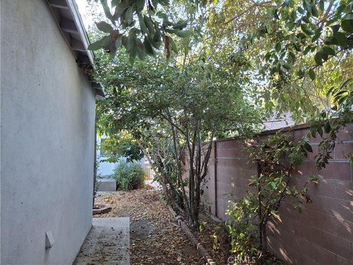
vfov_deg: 54.8
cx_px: 176
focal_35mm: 25
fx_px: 255
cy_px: 132
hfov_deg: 69.4
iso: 64
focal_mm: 4.69
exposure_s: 1/120
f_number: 1.8
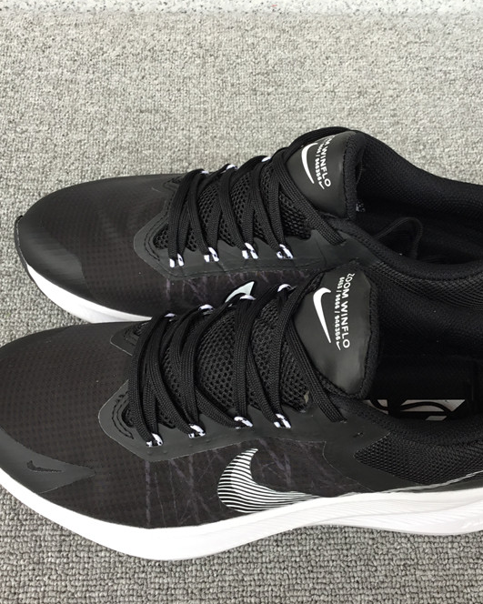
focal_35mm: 41
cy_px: 302
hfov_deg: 36.4
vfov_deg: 44.8
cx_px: 286
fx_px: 733
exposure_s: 1/50
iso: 32
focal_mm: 3.3
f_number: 2.4
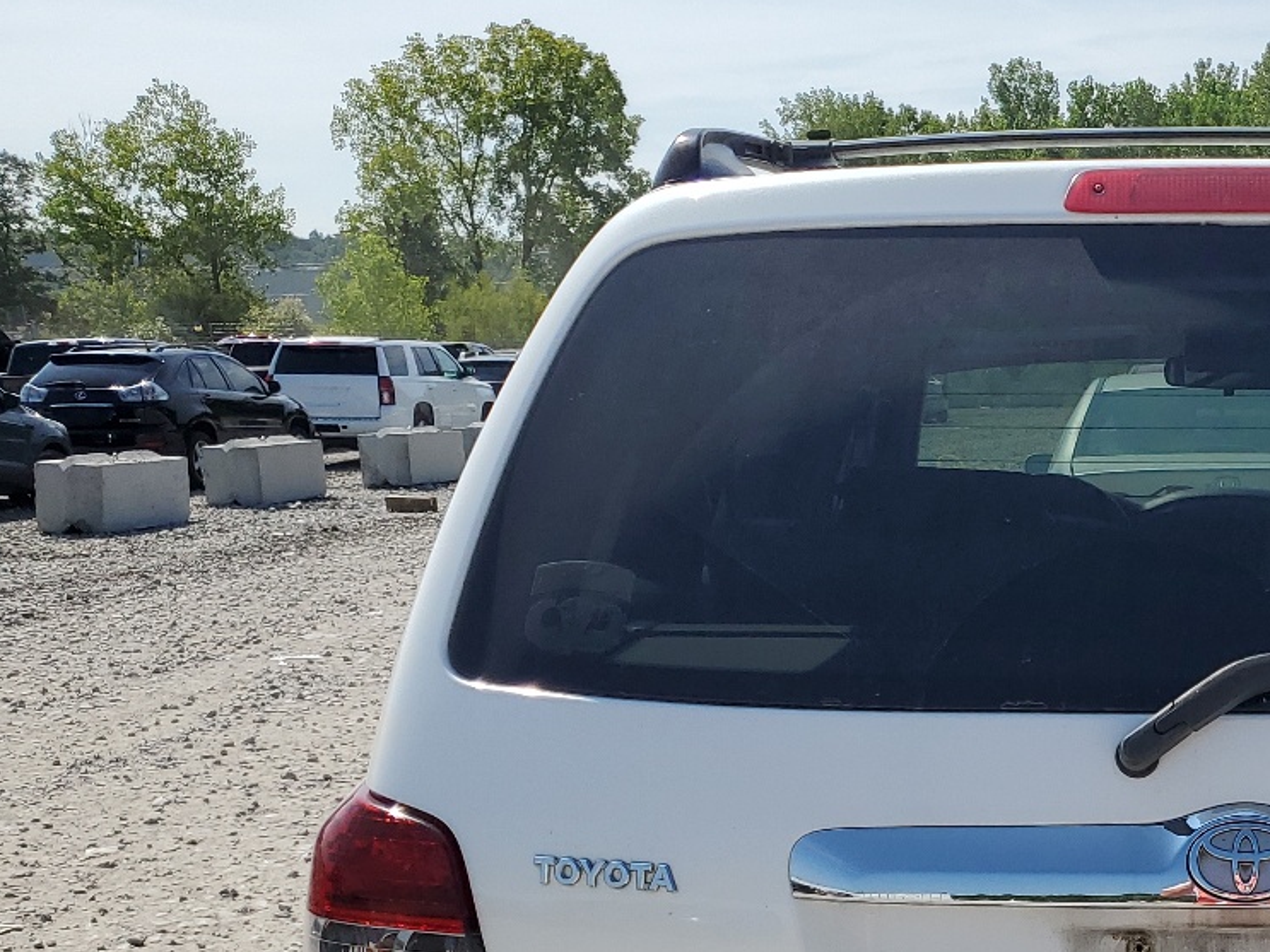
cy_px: 926
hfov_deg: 32.1
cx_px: 1222
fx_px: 2054
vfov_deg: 25.0
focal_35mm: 56
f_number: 1.5
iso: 50
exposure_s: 1/5000
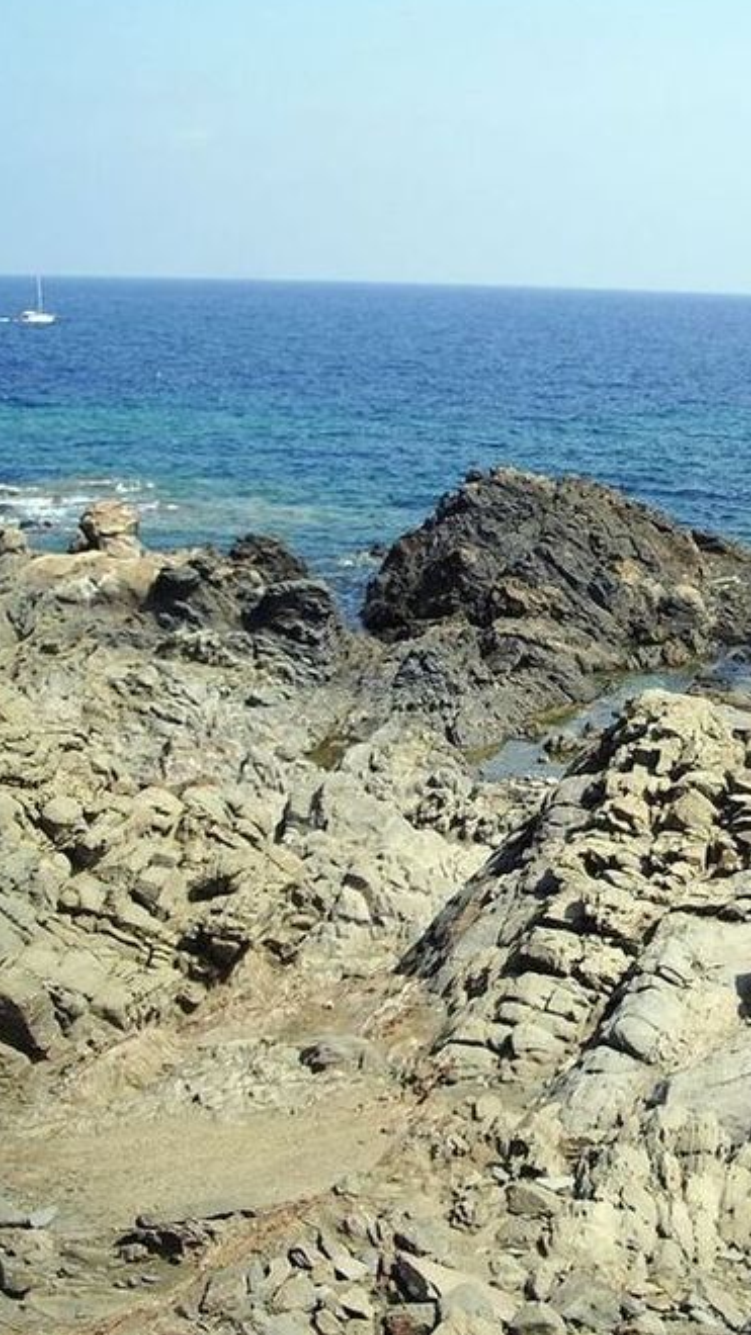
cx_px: 696
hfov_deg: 22.4
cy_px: 655
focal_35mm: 52
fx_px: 1842
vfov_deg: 39.9
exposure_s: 1/400
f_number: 4.3
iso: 50
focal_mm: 5.8
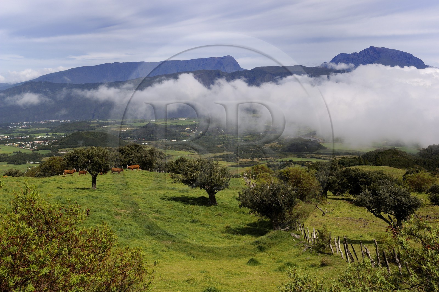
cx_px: 220
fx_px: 585
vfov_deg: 28.0
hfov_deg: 41.1
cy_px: 146
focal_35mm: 48
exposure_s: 1/200
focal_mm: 48
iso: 200
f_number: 16
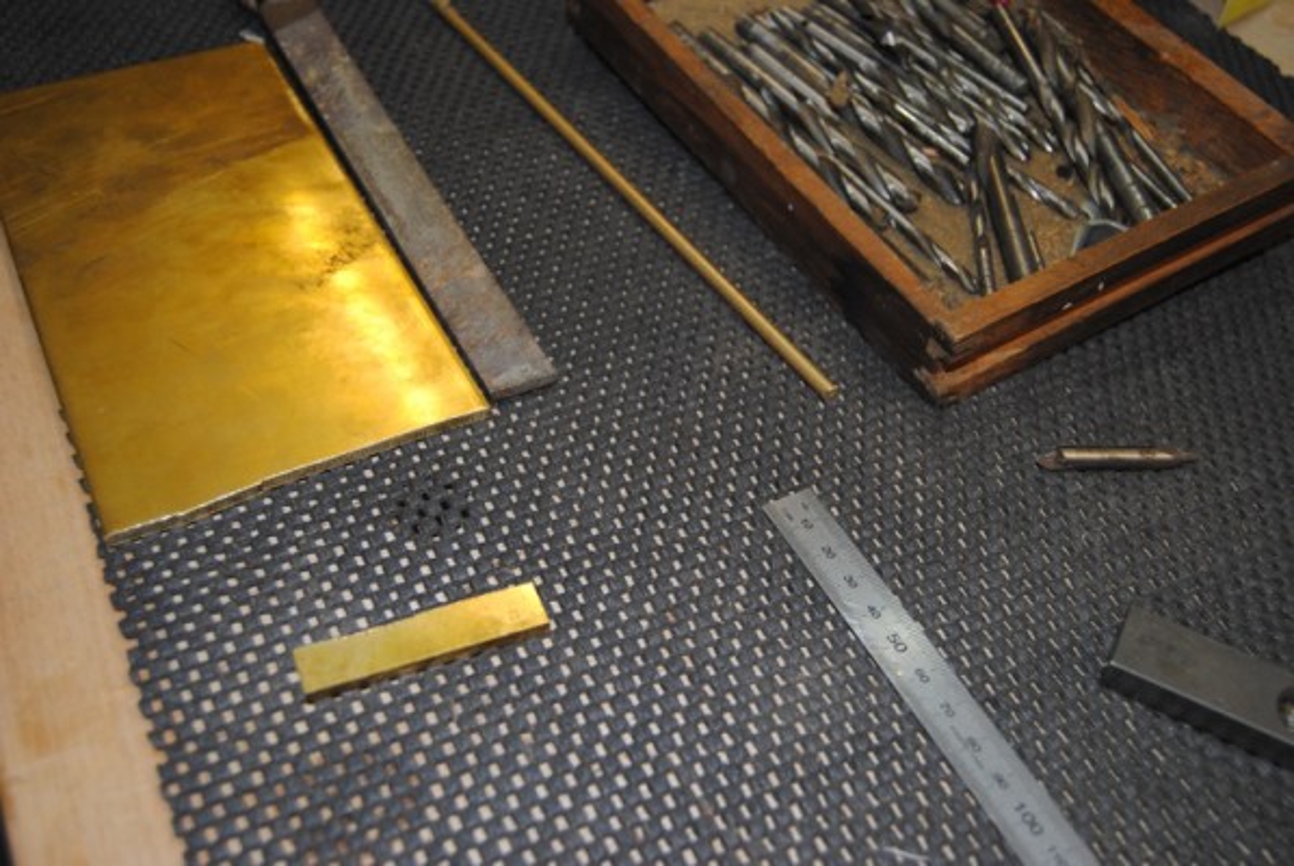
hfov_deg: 49.5
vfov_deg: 34.3
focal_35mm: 39
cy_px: 433
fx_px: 1403
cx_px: 647
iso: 200
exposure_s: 1/60
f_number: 4
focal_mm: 26
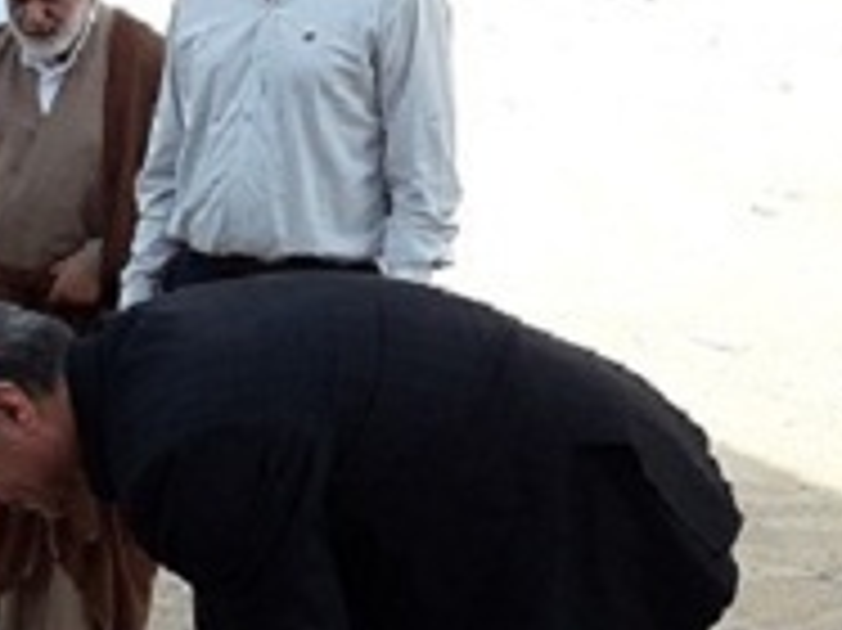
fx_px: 2261
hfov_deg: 18.4
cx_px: -473
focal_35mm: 93
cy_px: 601
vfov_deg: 15.6
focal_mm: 3.7
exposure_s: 1/557
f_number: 1.9
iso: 40
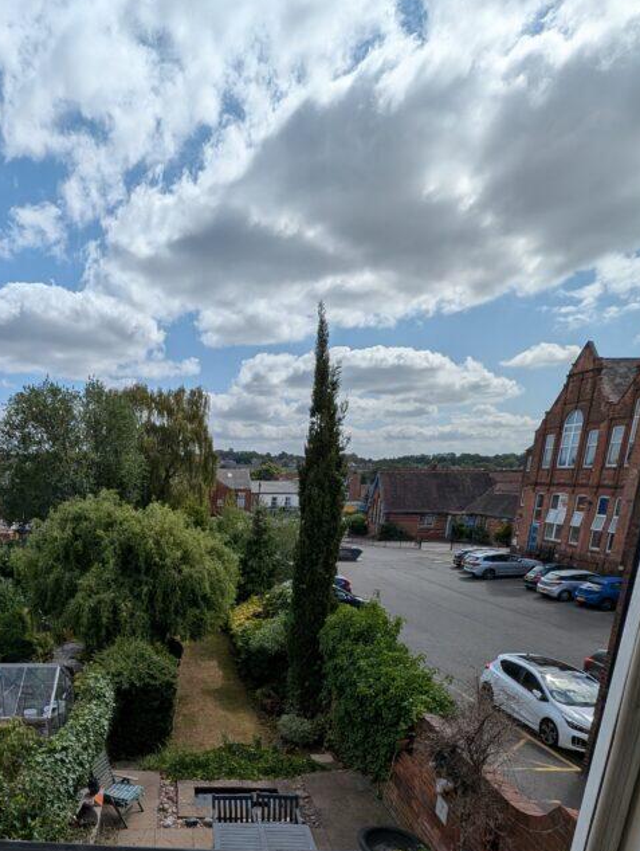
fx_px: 517
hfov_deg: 60.2
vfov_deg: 73.5
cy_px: 635
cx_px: 162
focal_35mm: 21
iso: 46
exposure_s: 1/3344
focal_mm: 1.95
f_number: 2.2
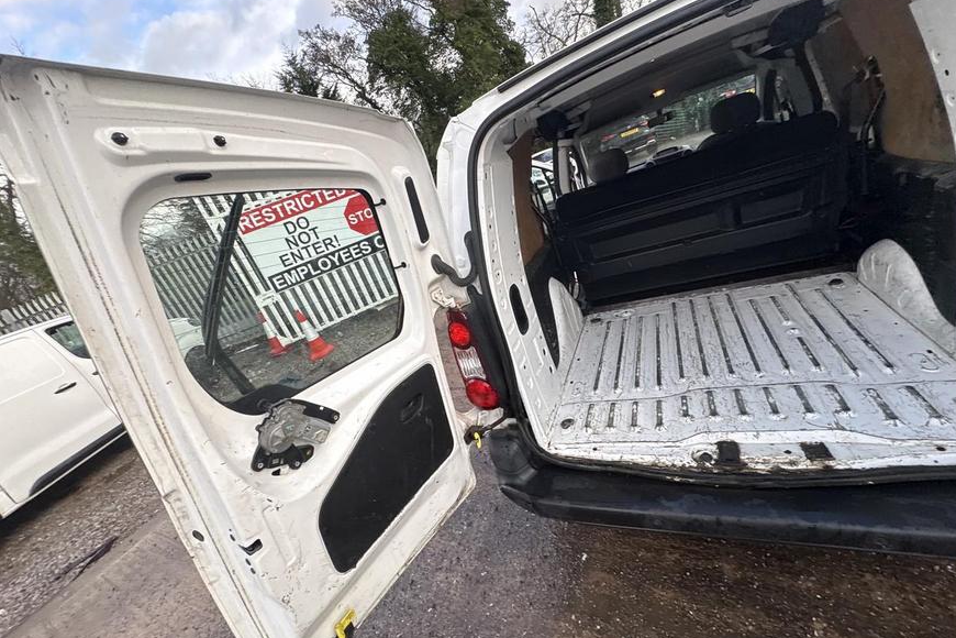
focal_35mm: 15
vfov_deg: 77.3
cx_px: 474
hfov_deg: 100.4
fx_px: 398
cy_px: 318
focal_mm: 2.22
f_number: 2.2
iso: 40
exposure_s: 1/187
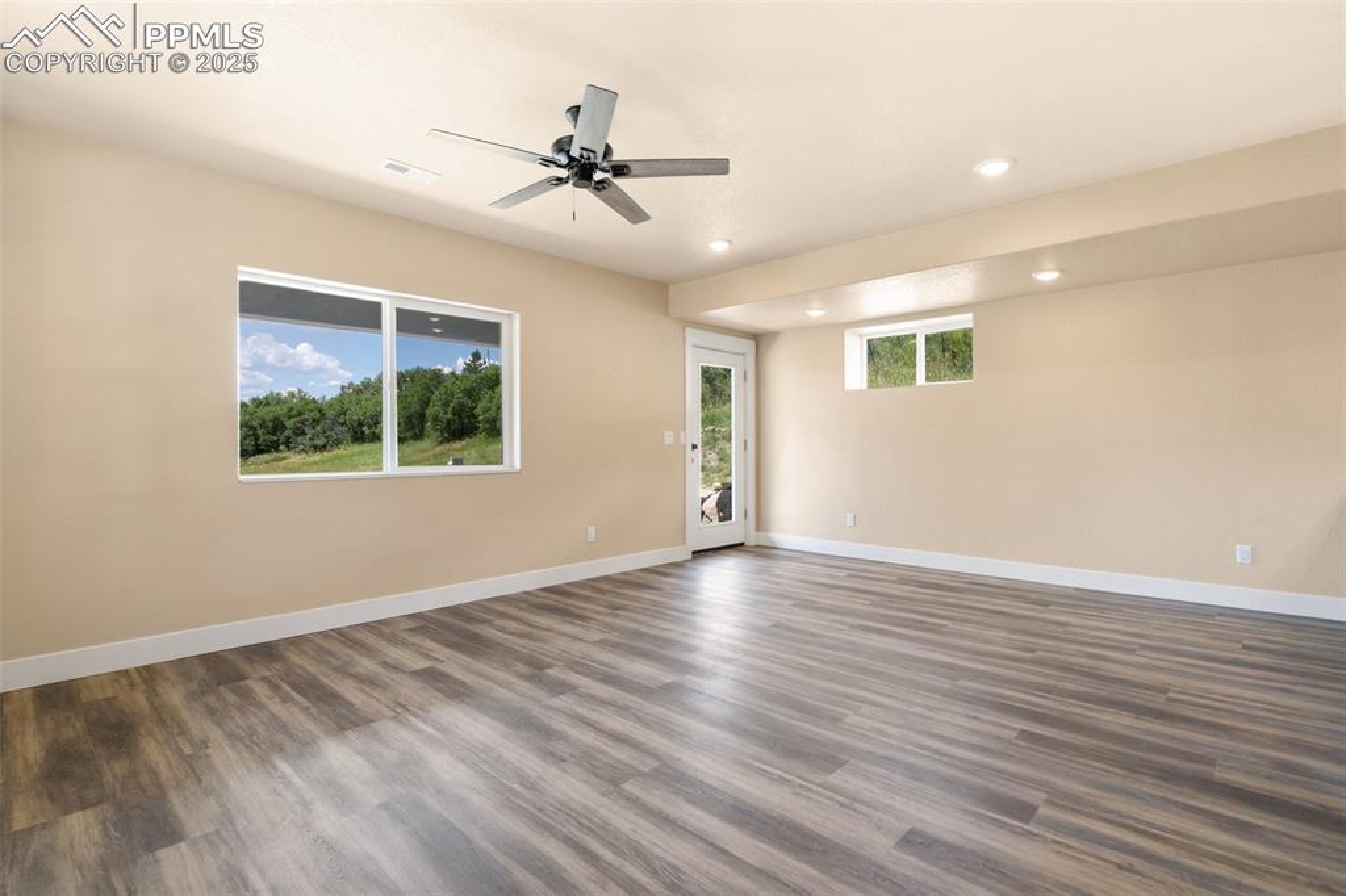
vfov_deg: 70.4
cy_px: 448
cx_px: 673
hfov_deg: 93.3
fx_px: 635
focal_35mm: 17
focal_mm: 17
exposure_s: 1/5
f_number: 8
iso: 160
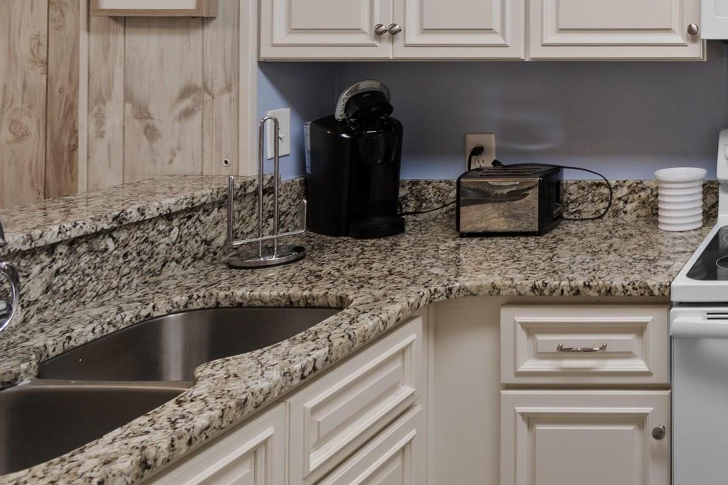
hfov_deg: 37.3
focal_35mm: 40
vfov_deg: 31.5
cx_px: 864
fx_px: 809
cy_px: 27
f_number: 4.5
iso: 100
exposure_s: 1/5
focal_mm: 10
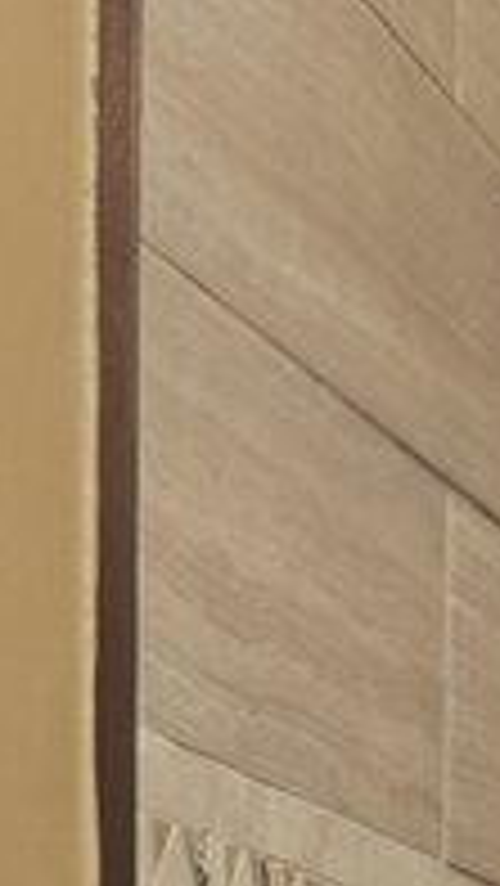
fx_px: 4224
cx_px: 3369
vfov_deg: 11.6
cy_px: 1262
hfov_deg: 4.4
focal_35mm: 179
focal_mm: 16.5
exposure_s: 1/4
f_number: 9
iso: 400
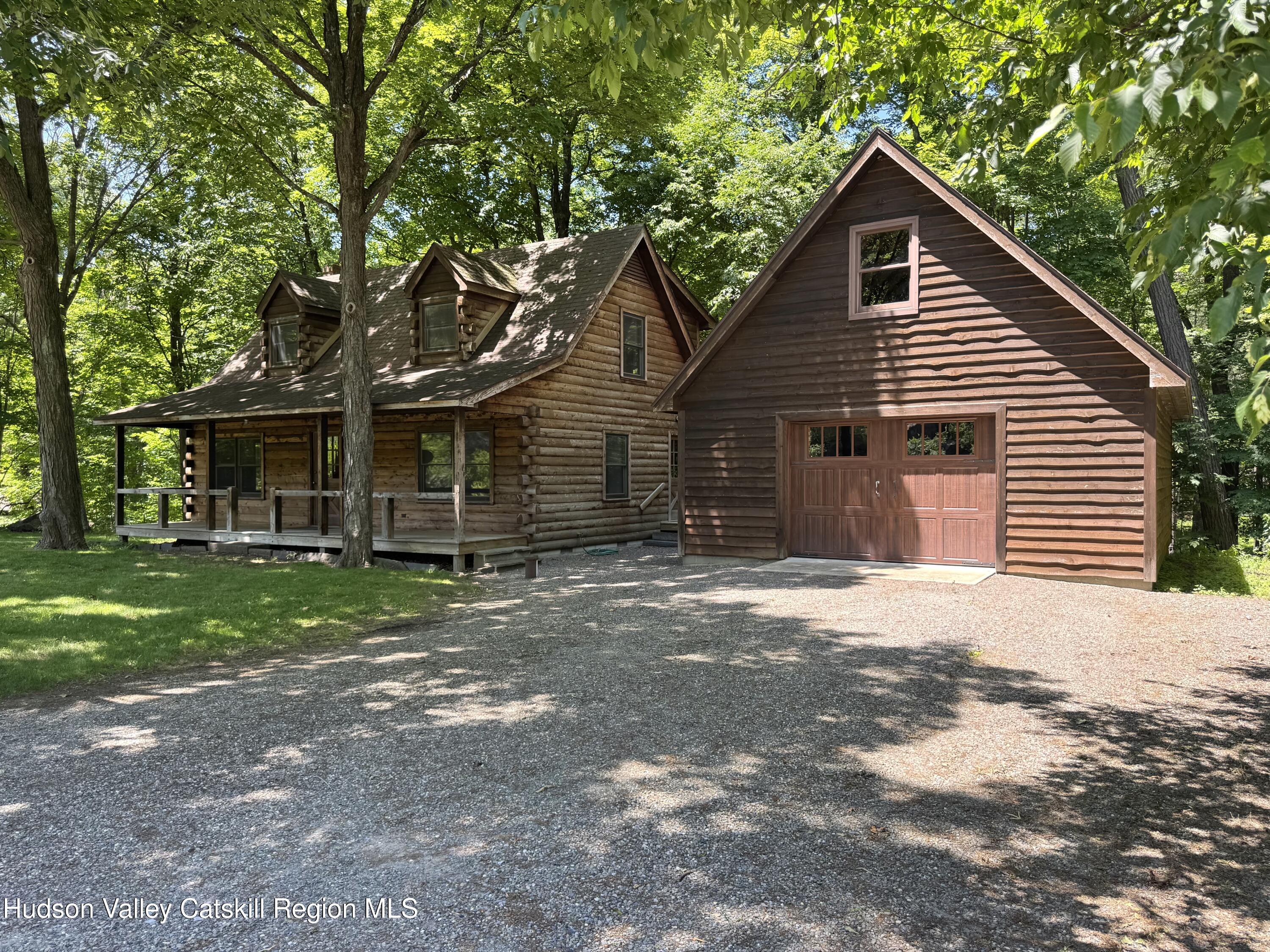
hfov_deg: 71.6
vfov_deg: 56.8
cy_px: 476
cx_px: 635
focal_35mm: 24
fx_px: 881
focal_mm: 6.76
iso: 80
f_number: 1.78
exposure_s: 1/320
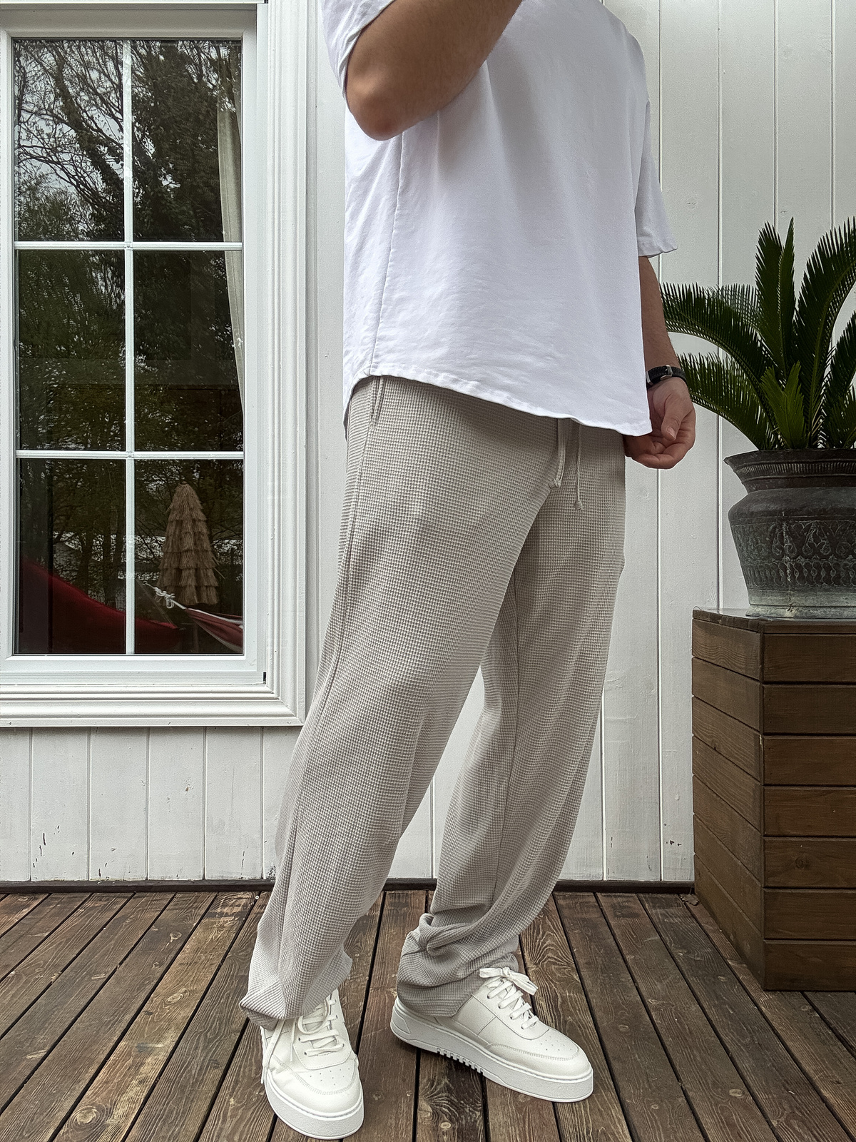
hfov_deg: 46.8
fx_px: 989
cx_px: 428
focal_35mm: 30
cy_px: 571
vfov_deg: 60.0
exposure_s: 1/310
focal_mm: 2.69
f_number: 1.9
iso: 25
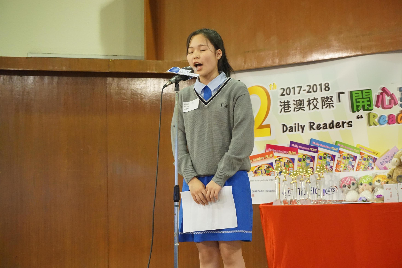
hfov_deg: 29.2
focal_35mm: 69
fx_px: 770
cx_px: 201
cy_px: 134
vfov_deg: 19.7
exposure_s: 1/80
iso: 3200
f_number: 5.6
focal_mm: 46
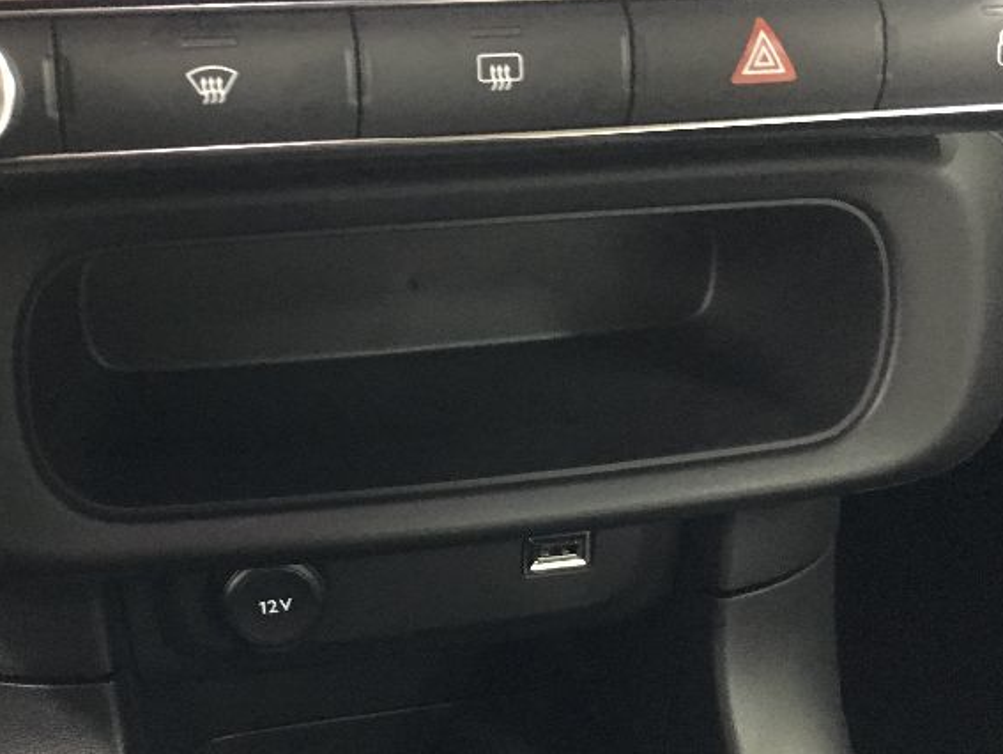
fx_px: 1334
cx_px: 425
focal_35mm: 46
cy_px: 332
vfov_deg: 31.5
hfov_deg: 41.1
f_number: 2.2
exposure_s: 1/17
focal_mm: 4.15
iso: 500
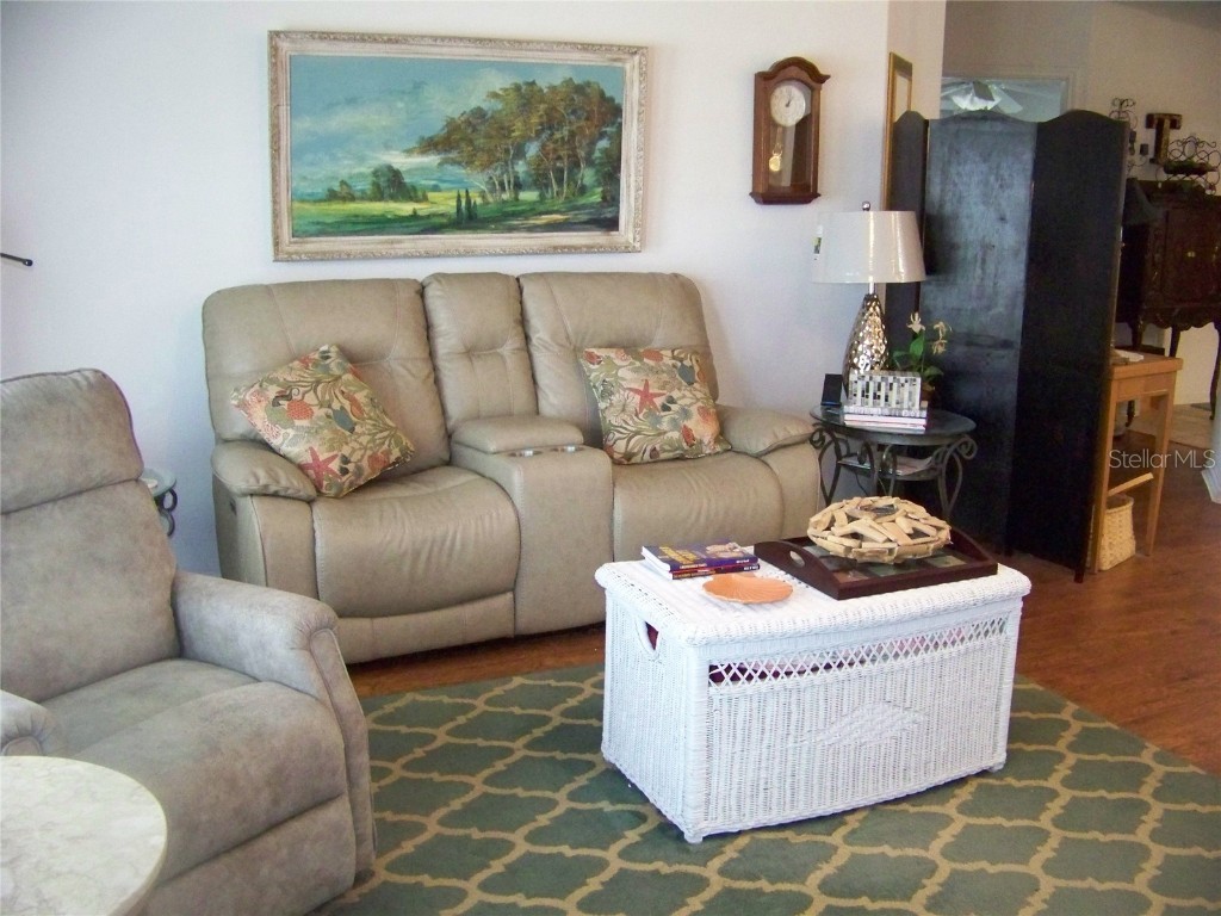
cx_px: 610
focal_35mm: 36
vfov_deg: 39.7
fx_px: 1270
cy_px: 458
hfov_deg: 51.4
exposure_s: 1/30
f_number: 2.8
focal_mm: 5.85
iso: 640
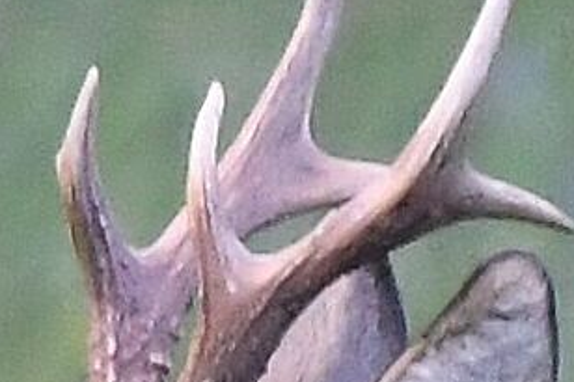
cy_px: 930
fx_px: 93126
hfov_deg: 0.4
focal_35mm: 5844
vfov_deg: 0.2
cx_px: 41
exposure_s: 1/400
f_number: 6.3
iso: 3200
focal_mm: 500
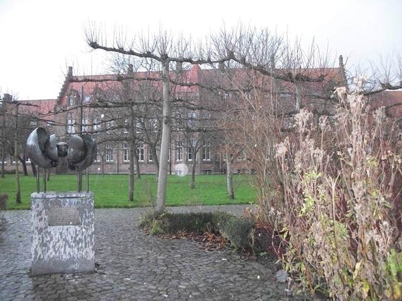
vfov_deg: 44.2
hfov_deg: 56.8
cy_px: 150
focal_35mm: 32
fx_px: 372
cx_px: 201
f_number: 2.9
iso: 640
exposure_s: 1/60
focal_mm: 5.7
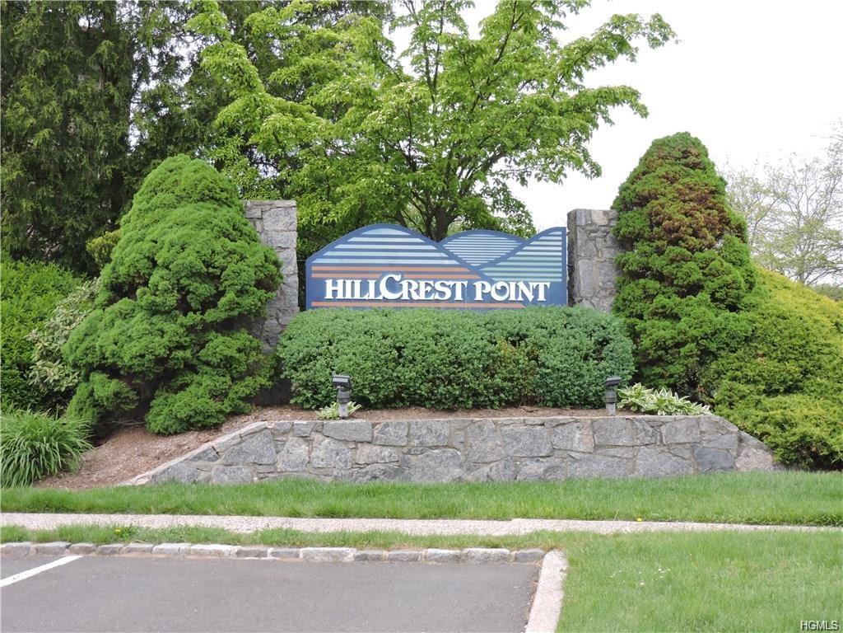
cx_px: 422
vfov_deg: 24.4
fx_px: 1461
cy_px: 316
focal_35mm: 60
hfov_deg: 32.2
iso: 450
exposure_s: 1/1000
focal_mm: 10.7
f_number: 3.7
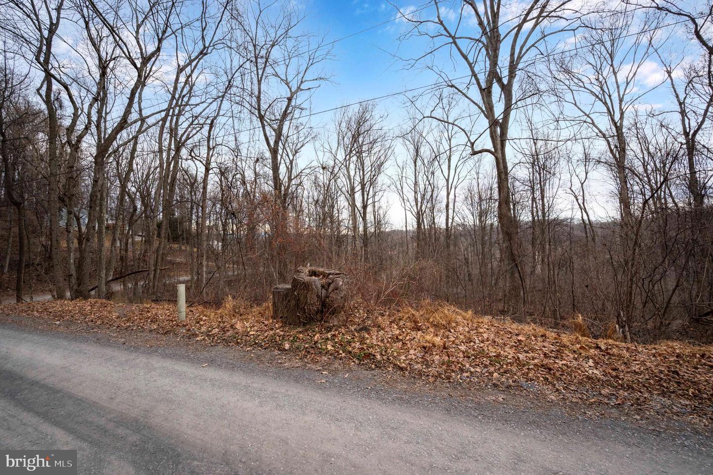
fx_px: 277
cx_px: 356
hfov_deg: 104.3
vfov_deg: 81.1
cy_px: 238
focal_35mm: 14
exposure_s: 1/320
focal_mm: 14
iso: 1000
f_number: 10
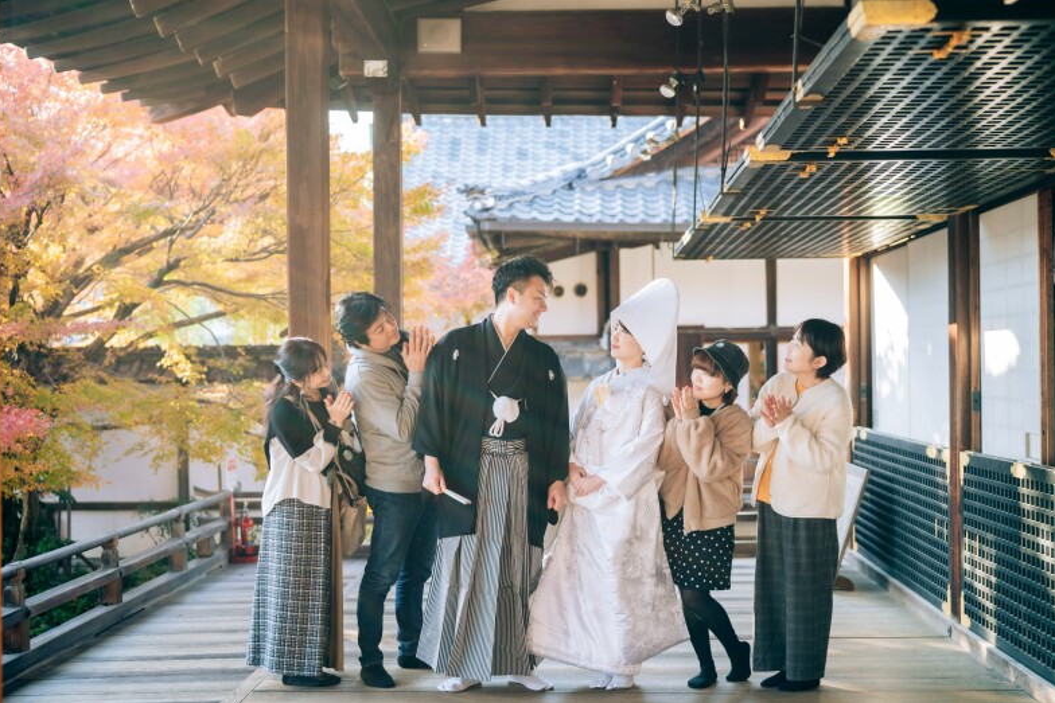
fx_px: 1495
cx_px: 534
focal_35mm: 51
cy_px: 347
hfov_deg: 38.9
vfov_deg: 26.5
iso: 200
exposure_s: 1/160
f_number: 2.2
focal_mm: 50
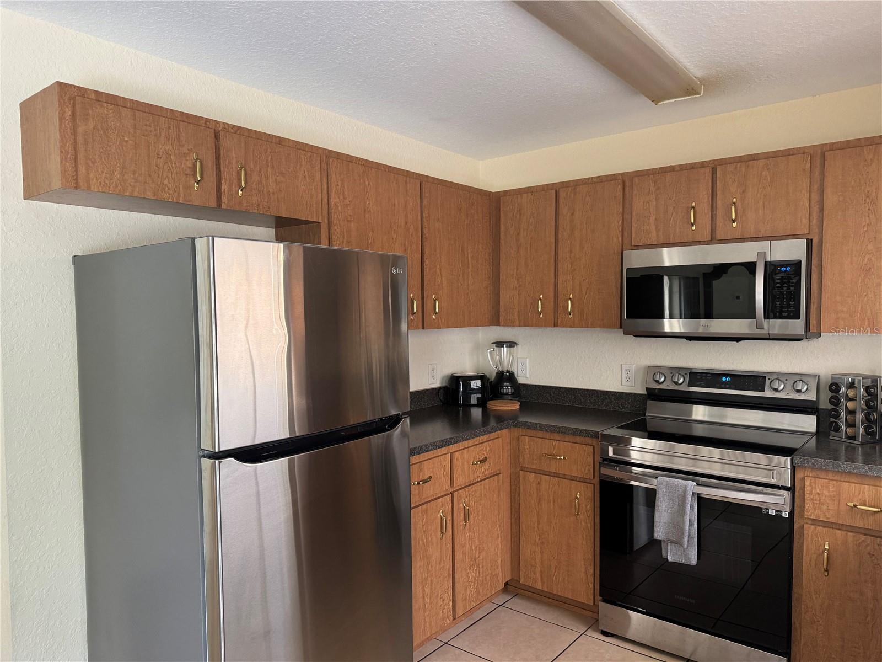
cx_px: 441
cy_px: 331
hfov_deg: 71.6
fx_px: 612
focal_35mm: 24
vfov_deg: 56.8
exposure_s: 1/60
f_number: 1.78
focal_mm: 6.86
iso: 250
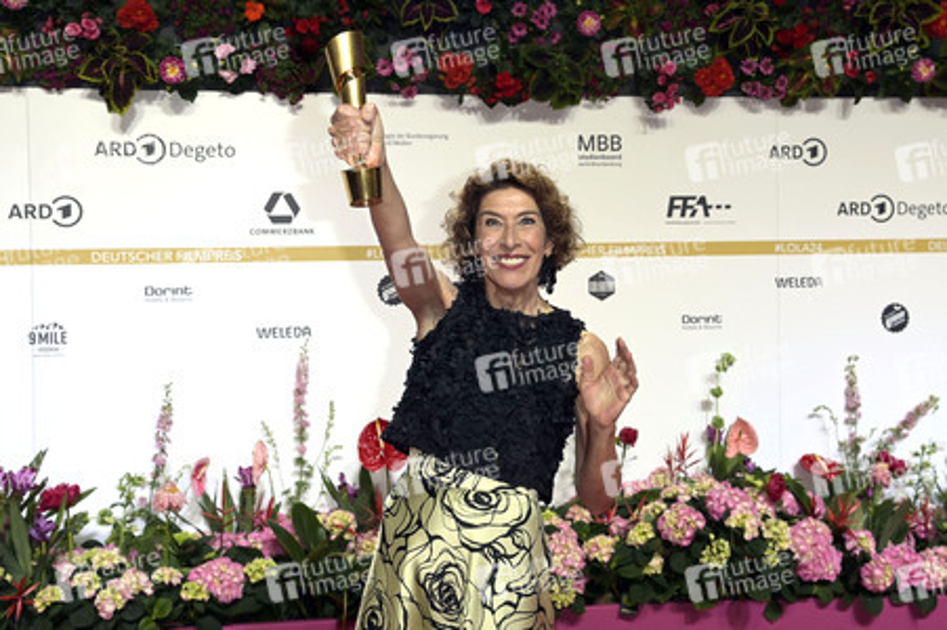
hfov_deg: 42.8
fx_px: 1209
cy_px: 315
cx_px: 474
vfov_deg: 29.2
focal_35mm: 46
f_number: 5.6
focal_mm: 46
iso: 800
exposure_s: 1/250
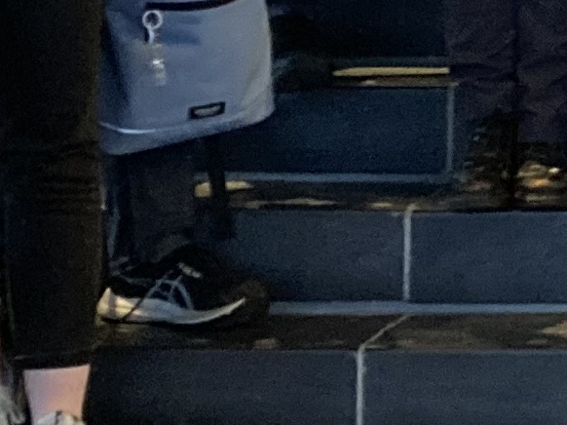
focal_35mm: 194
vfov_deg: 7.5
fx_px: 3176
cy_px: -230
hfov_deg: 9.3
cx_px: 1285
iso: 640
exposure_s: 1/22
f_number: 1.8
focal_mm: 3.99
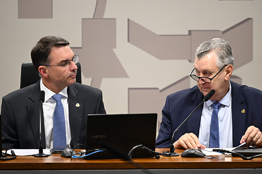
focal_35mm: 241
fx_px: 1750
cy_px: 85
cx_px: 143
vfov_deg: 5.7
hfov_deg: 8.6
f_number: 2.8
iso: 1250
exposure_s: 1/125
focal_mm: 200
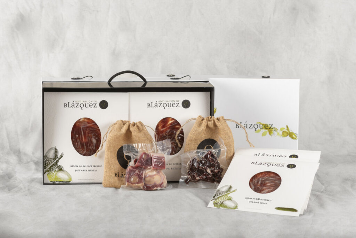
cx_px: 178
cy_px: 119
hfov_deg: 23.9
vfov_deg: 16.1
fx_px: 841
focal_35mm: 85
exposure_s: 1/160
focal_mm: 85
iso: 100
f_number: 5.6
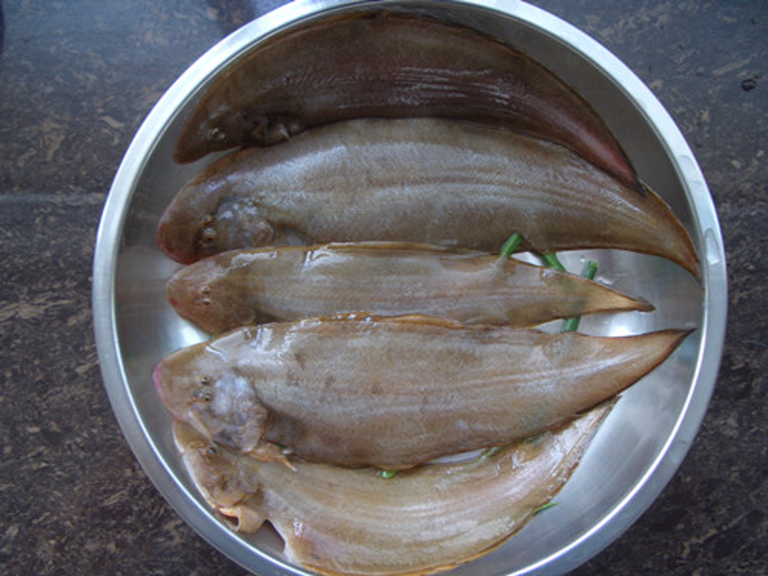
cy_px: 288
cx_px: 384
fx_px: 777
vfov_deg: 40.7
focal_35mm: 35
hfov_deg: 52.6
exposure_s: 1/20
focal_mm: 5.8
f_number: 2.6
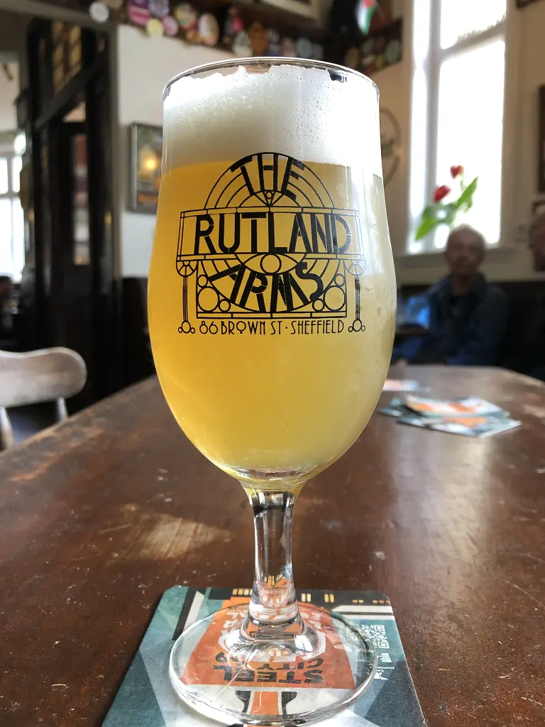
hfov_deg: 49.7
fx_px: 588
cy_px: 364
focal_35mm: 28
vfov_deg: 63.4
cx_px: 272
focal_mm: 3.99
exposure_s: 1/25
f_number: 1.8
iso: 32
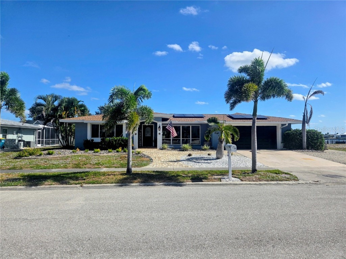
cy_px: 130
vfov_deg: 58.9
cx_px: 173
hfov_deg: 73.9
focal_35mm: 23
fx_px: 230
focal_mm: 5.4
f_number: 1.8
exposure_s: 1/7328
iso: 80
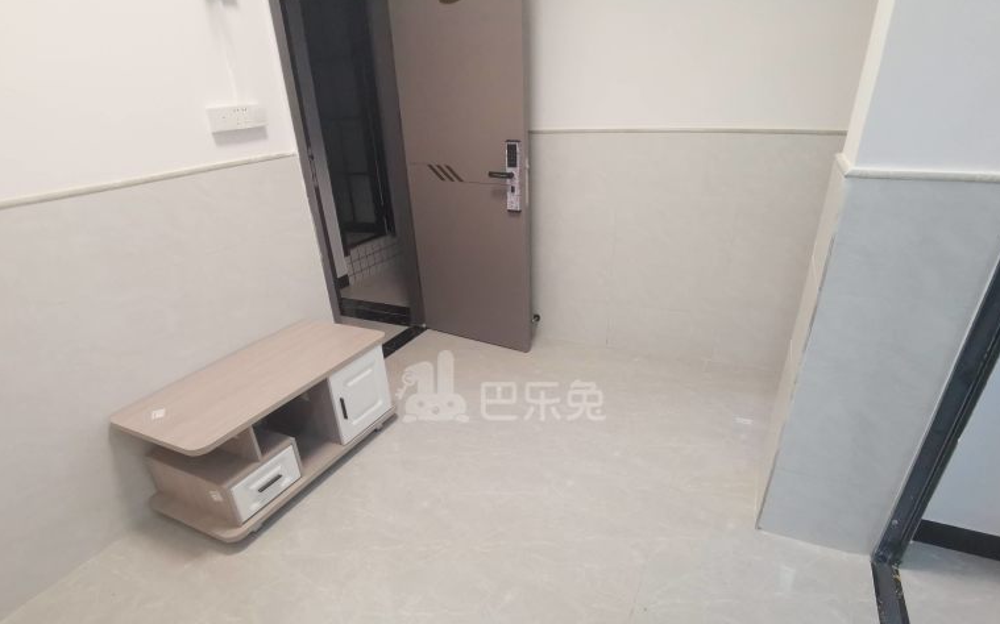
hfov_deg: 88.0
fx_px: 518
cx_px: 501
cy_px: 387
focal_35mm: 19
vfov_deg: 61.4
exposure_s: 1/50
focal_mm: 2.26
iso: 250
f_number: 2.2
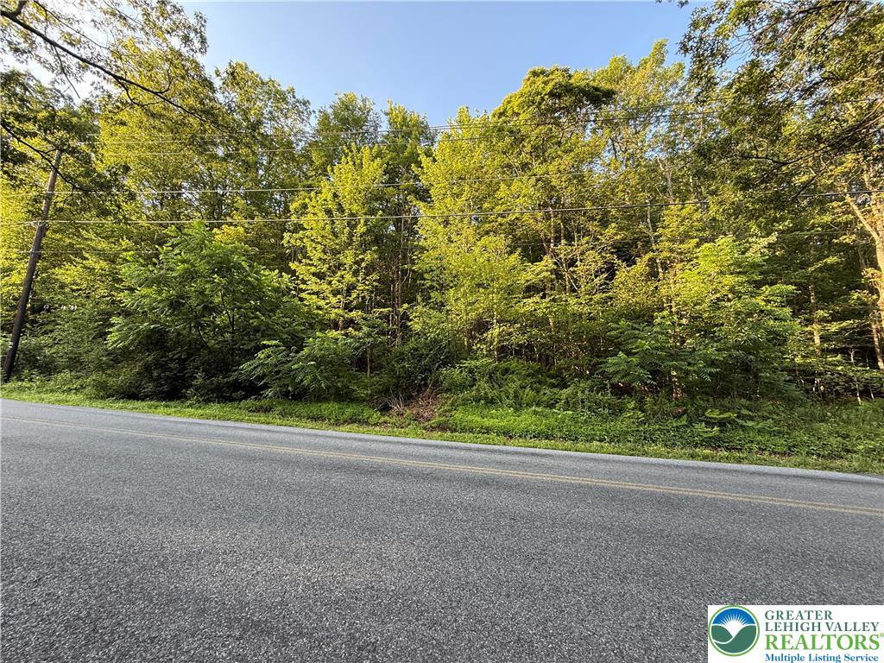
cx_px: 442
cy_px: 332
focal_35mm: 14
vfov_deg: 85.7
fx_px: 358
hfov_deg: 102.1
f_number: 2.2
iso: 64
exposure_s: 1/99
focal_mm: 2.22
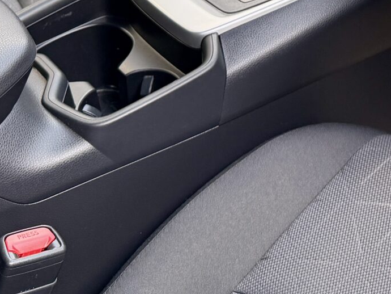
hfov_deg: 20.9
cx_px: 428
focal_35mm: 89
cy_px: -205
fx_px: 1006
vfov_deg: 14.9
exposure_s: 1/235
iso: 80
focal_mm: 6.76
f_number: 1.78
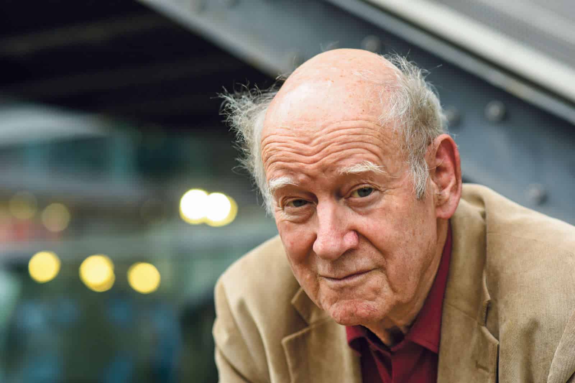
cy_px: 192
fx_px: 1357
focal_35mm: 85
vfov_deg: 16.1
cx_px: 288
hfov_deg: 23.9
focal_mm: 85
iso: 360
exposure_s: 1/250
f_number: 3.2
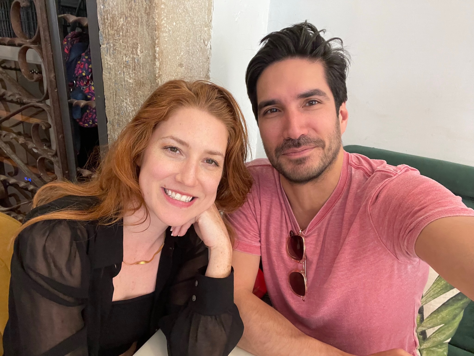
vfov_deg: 58.9
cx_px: 237
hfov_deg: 73.9
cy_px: 178
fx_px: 315
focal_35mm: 23
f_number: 2.2
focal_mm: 2.71
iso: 250
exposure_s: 1/50
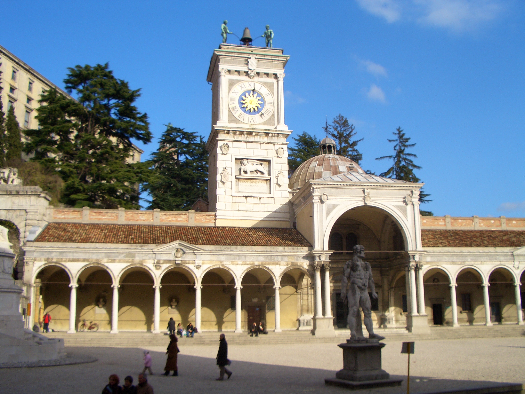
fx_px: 531
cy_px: 197
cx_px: 262
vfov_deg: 40.7
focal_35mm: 35
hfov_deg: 52.6
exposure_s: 1/500
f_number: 4.3
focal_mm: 5.8
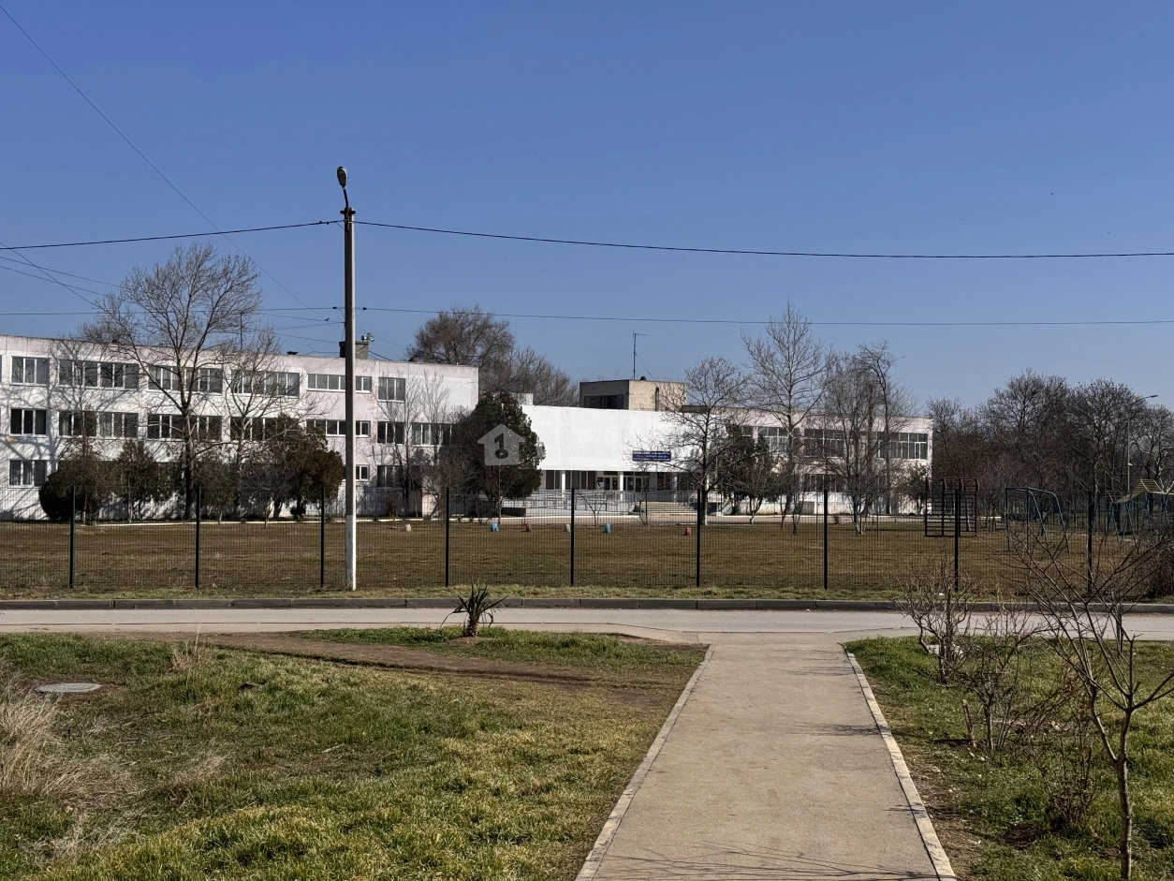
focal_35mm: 48
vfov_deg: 30.3
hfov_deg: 39.6
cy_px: 440
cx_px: 587
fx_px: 1628
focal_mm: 6.76
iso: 64
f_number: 1.78
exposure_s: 1/7937
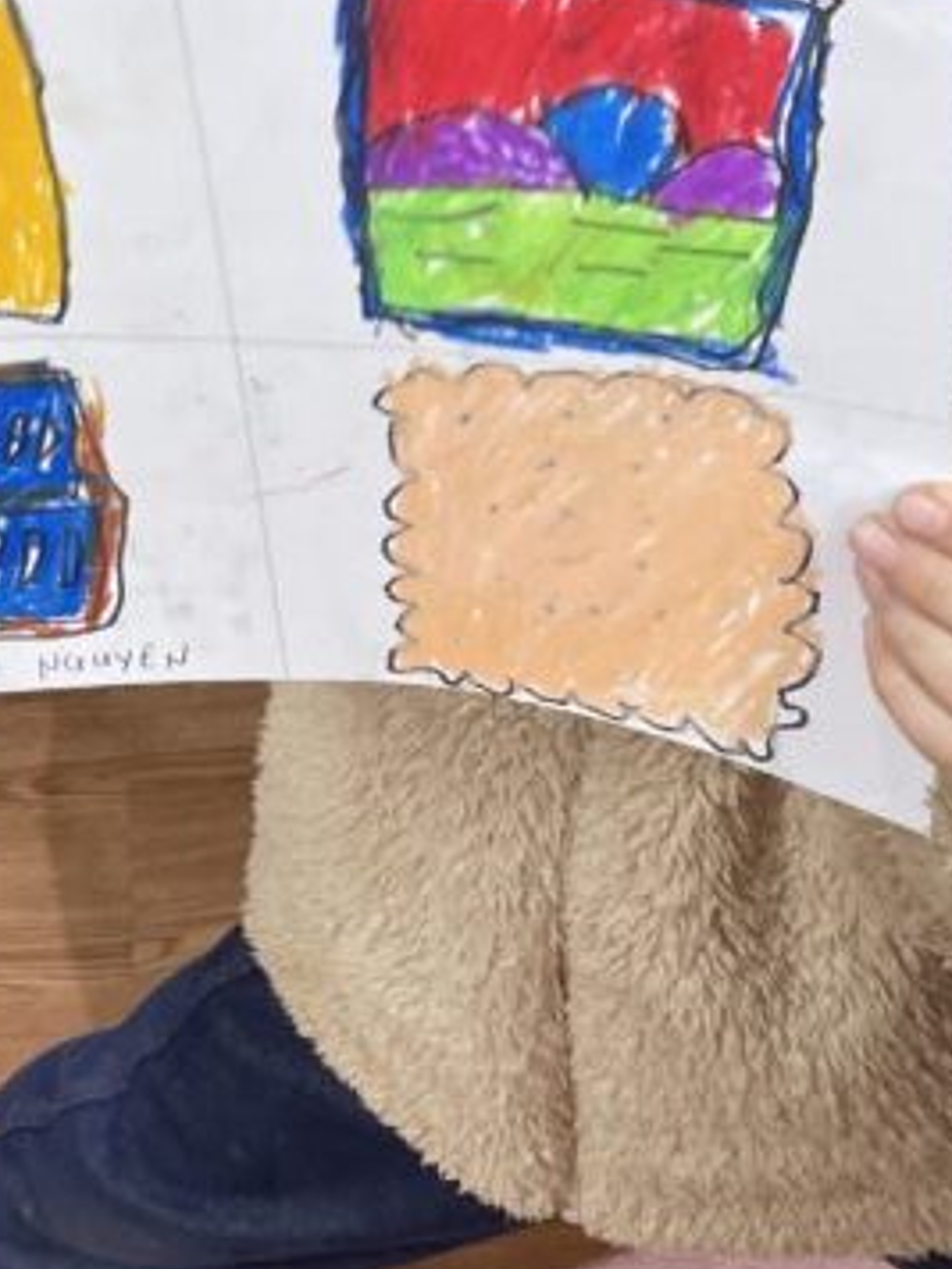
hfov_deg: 20.1
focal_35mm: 73
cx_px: 317
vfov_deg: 24.5
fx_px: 2677
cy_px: -203
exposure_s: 1/100
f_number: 1.6
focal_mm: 4.2
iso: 80
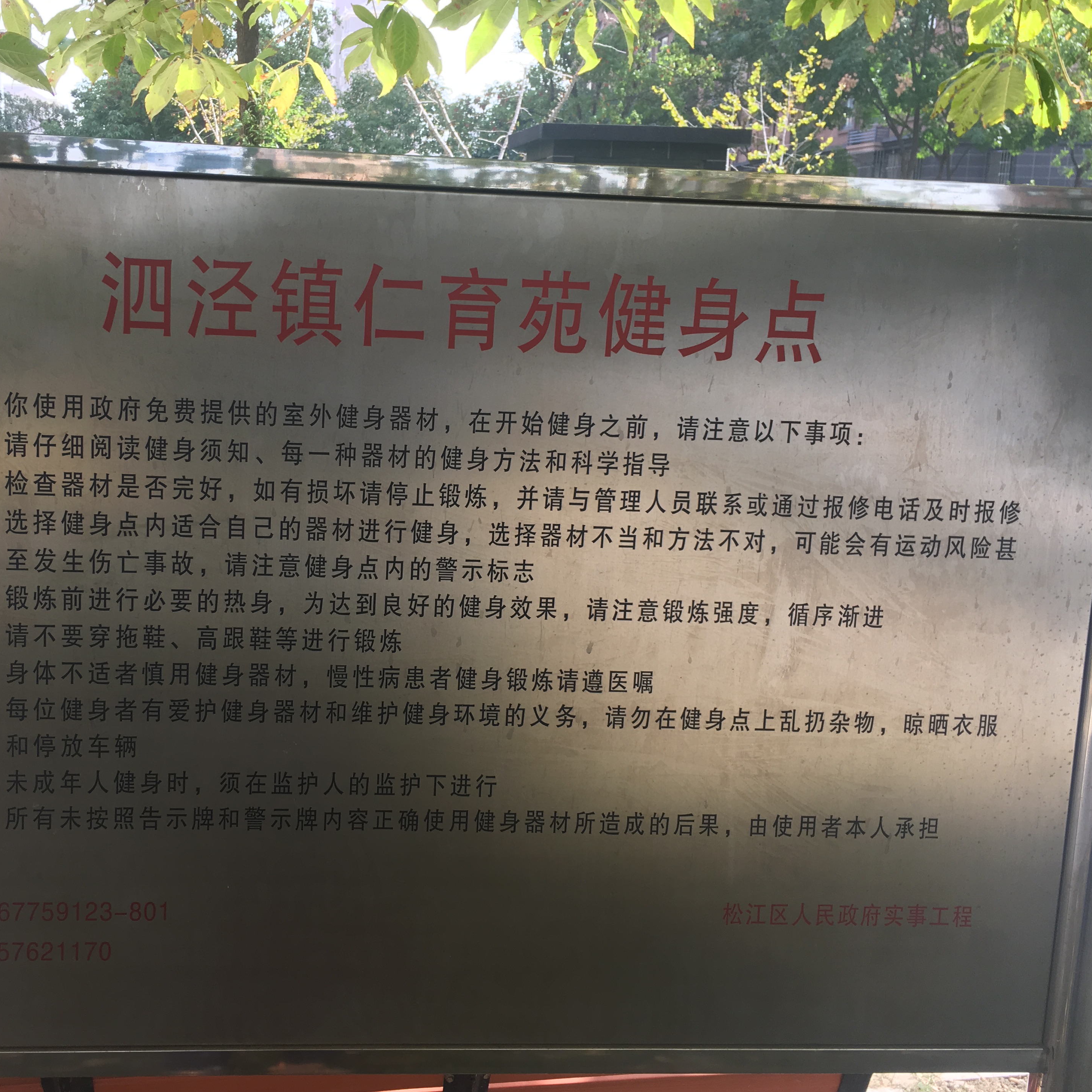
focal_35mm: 36
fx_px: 1285
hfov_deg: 45.6
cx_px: 404
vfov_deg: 46.0
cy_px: 527
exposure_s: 1/138
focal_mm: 4.15
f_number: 2.2
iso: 25
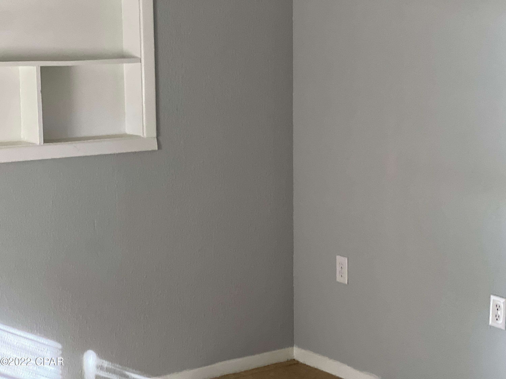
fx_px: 1126
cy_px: 190
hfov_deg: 25.3
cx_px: 253
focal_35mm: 77
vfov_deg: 19.1
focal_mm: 9
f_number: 2.8
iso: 160
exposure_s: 1/40
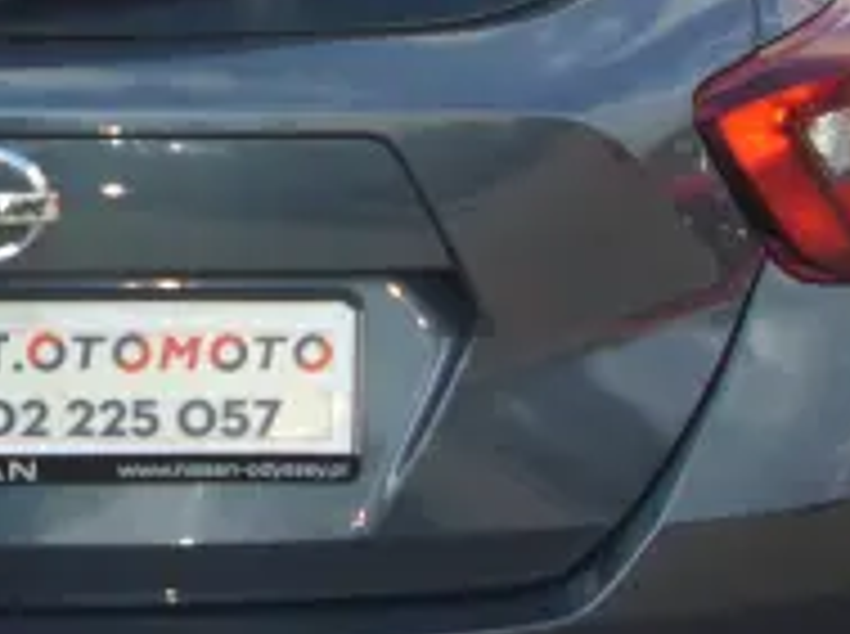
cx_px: 9
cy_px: 175
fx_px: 2328
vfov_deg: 15.5
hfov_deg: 20.1
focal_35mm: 95
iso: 80
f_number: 2.8
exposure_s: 1/400
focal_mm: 4.6
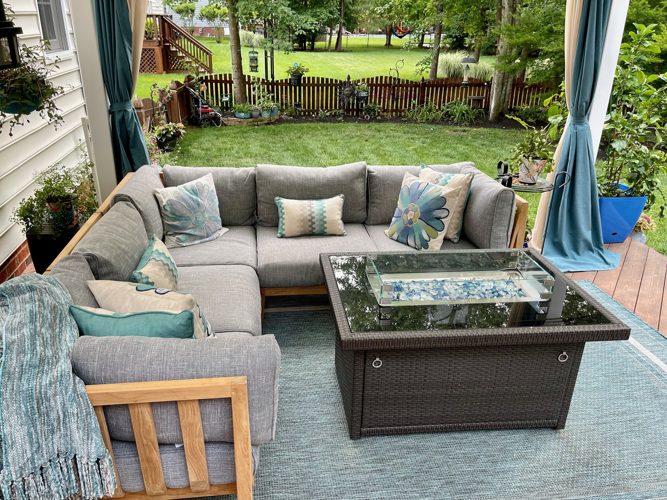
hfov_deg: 63.4
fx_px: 540
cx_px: 309
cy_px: 255
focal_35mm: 28
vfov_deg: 49.7
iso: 50
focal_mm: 5.1
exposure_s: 1/121
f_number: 1.6
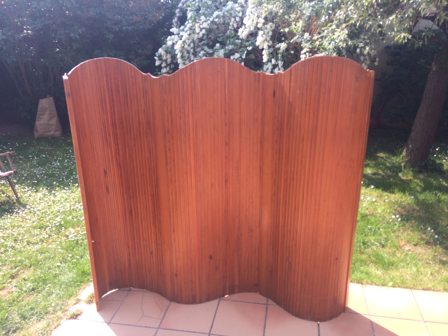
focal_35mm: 29
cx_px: 224
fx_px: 375
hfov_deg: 61.7
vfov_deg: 48.2
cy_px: 168
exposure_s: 1/641
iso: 32
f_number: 2.2
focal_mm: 4.15
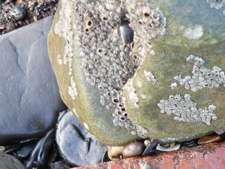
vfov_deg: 14.5
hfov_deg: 19.4
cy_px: 219
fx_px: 637
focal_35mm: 98
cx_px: 233
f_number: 2.8
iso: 100
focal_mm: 6
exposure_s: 1/30
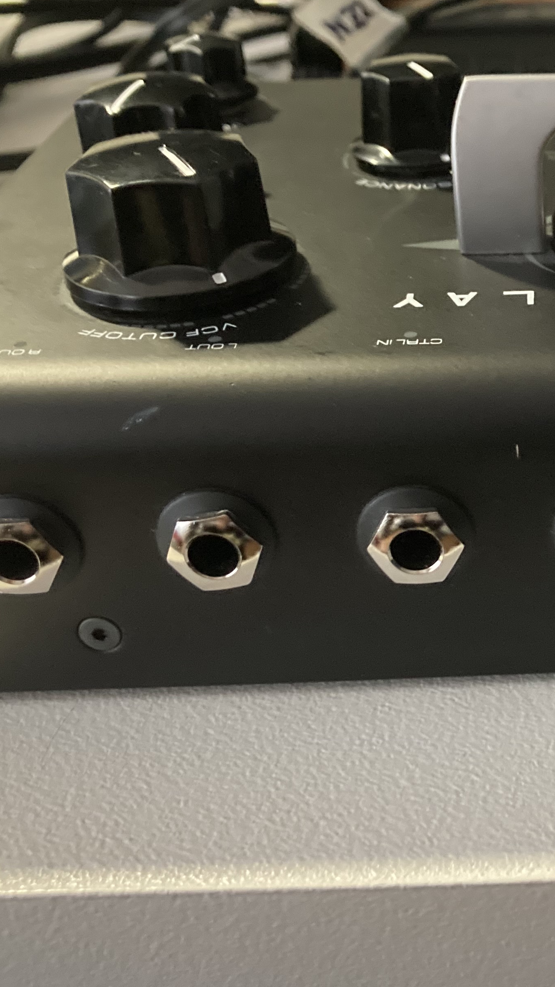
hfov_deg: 22.2
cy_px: 520
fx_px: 1334
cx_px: 613
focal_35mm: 51
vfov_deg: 40.6
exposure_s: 1/30
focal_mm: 3.99
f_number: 1.8
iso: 500
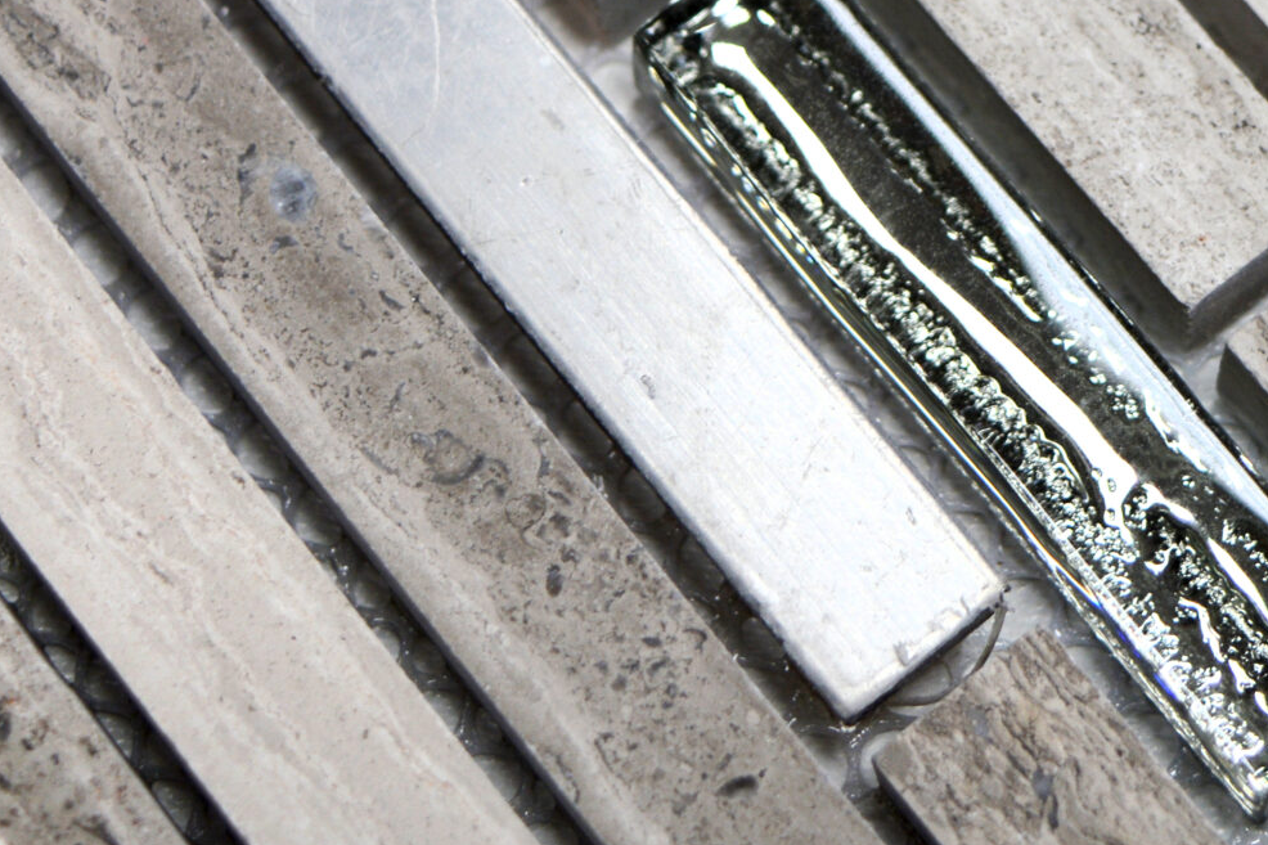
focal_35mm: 148
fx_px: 5212
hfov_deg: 13.8
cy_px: 11
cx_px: 1098
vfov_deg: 9.2
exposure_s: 1/60
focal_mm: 38
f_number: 5
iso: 160
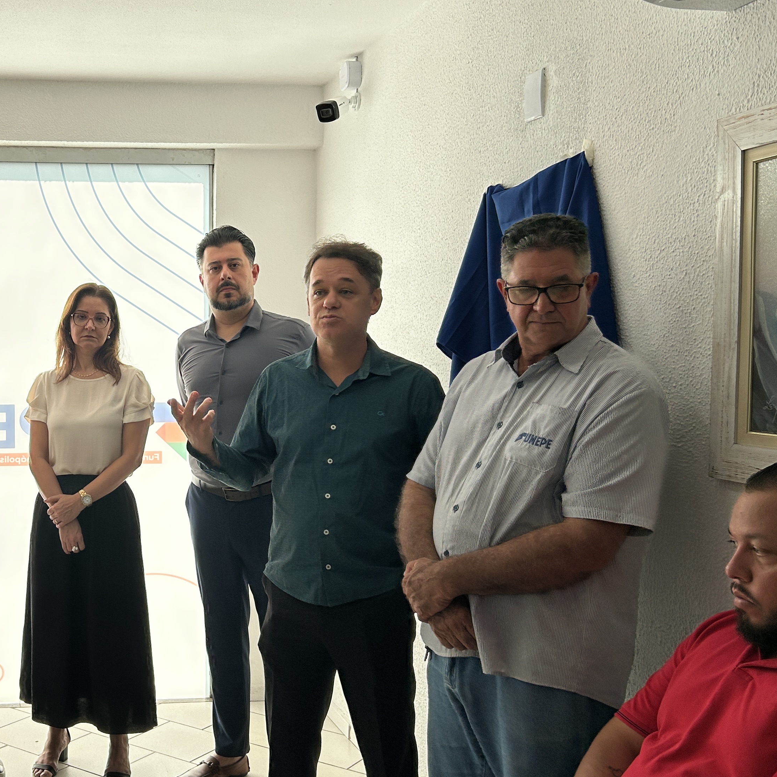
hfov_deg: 37.5
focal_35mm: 42
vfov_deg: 40.0
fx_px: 1067
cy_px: 381
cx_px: 81
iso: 50
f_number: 1.5
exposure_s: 1/581
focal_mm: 5.7
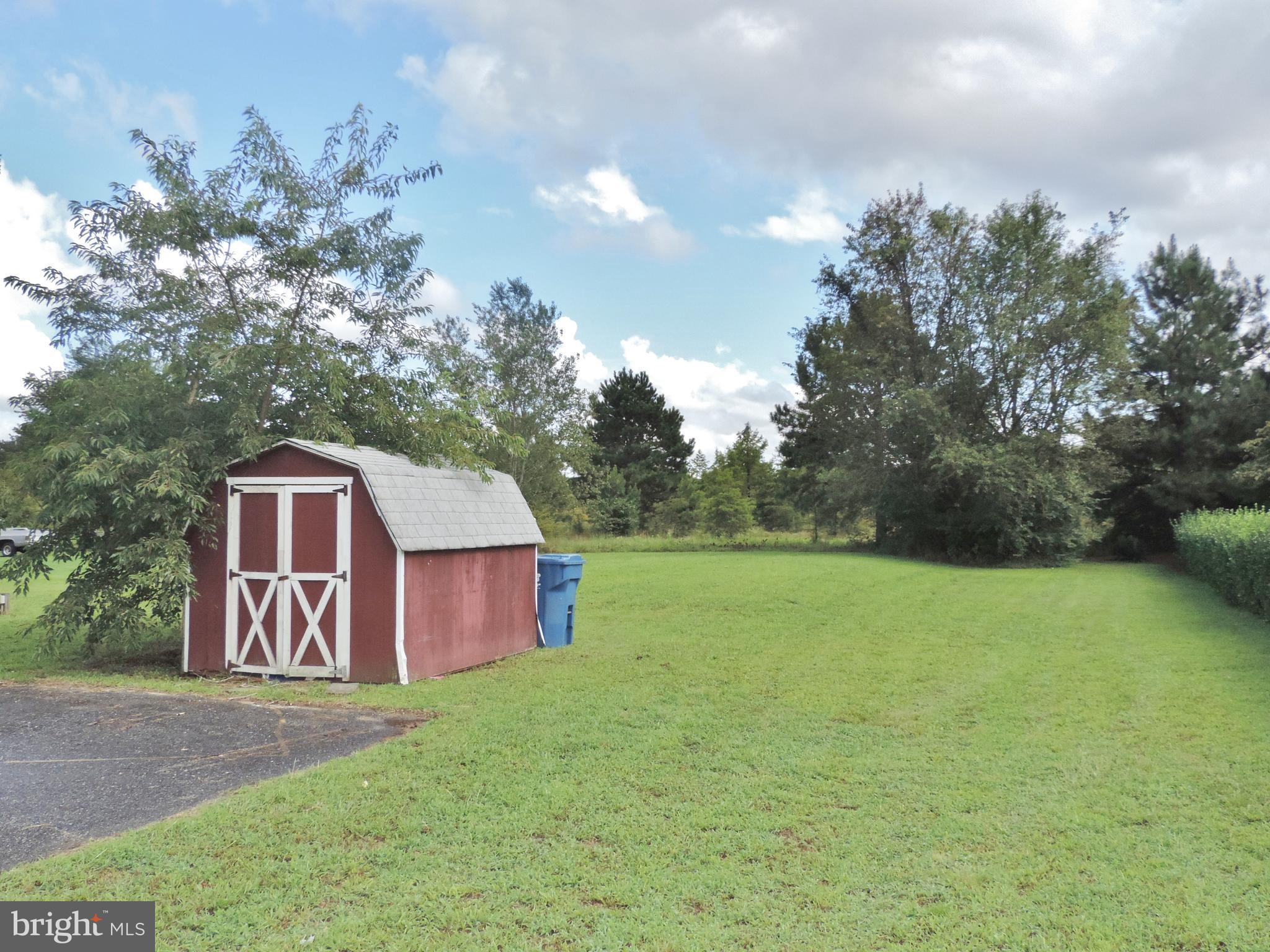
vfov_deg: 42.9
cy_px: 476
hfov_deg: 55.4
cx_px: 635
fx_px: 1211
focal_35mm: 33
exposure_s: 1/1250
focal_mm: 5.8
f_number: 3.2
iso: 250
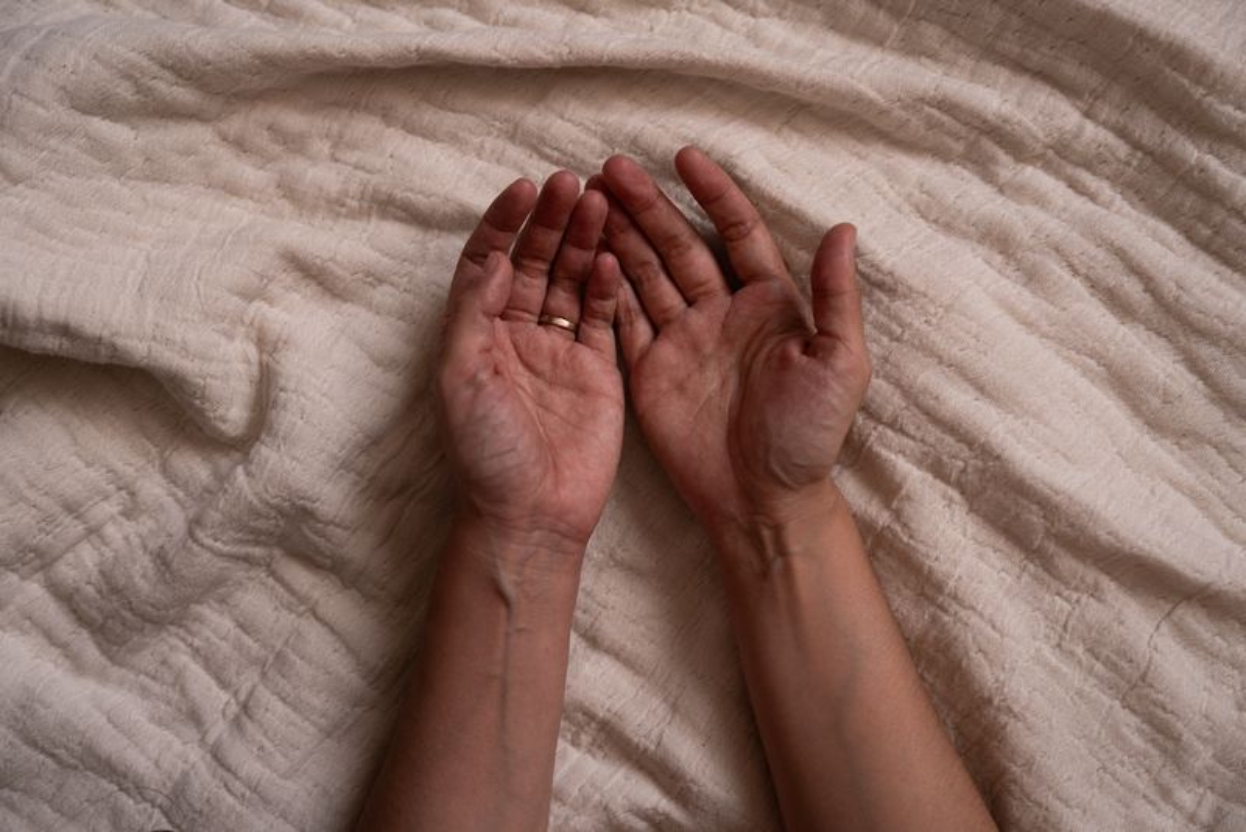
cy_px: 416
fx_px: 1419
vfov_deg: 32.7
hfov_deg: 47.4
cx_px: 623
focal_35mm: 41
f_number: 2.8
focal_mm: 41
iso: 250
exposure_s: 1/60
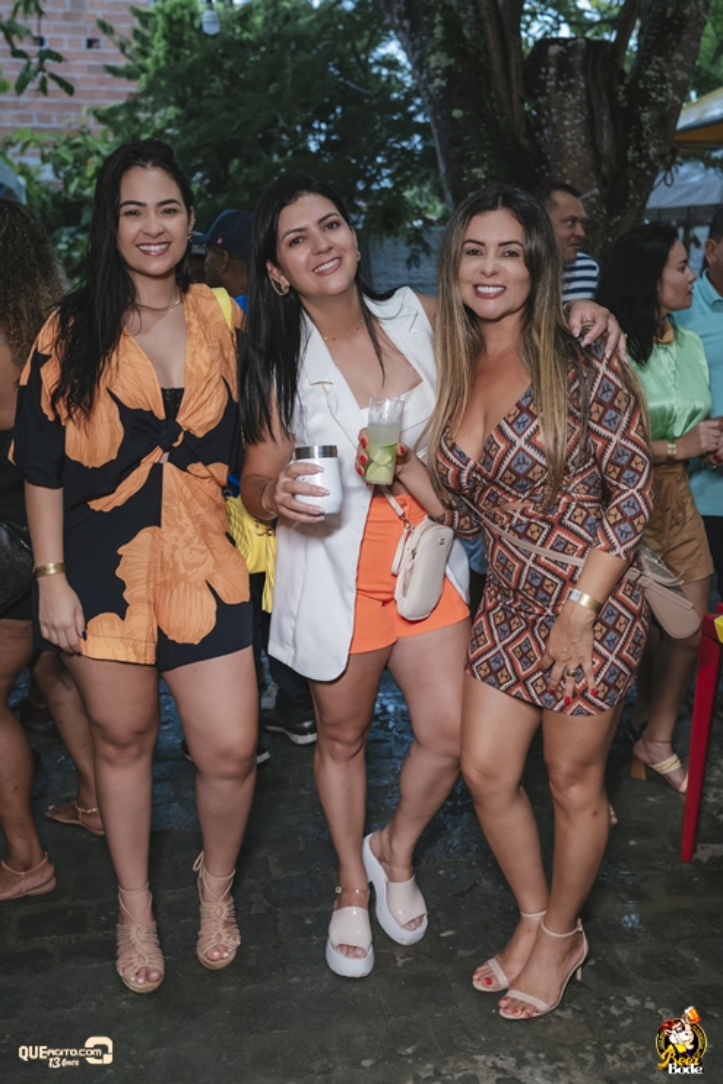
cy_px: 542
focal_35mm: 36
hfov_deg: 36.9
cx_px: 362
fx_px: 1084
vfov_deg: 53.1
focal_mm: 24
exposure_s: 1/200
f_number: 2.5
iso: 2500
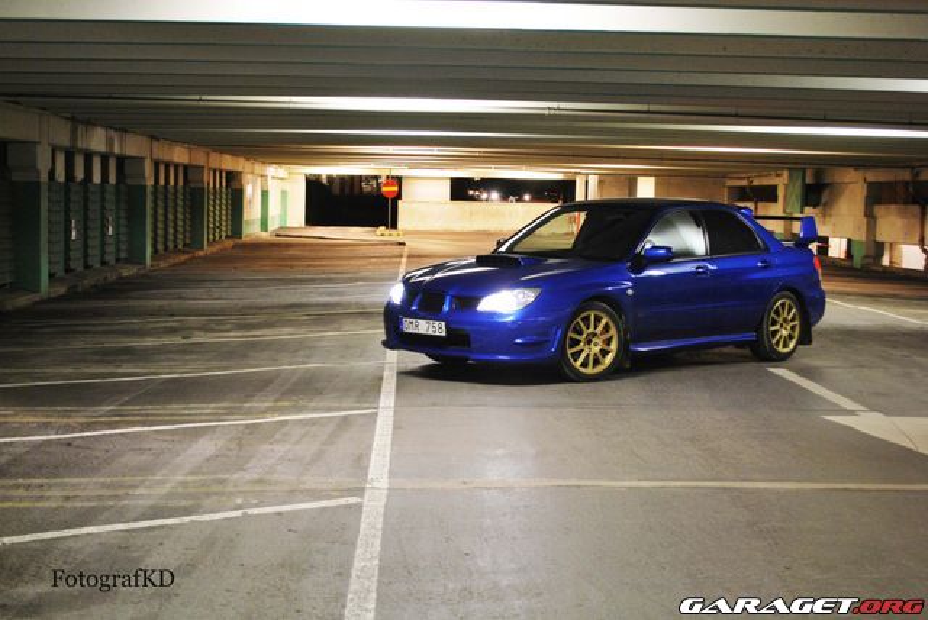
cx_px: 464
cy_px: 310
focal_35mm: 51
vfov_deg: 26.5
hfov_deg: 38.8
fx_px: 1316
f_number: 5
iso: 400
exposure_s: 1/15
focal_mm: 34
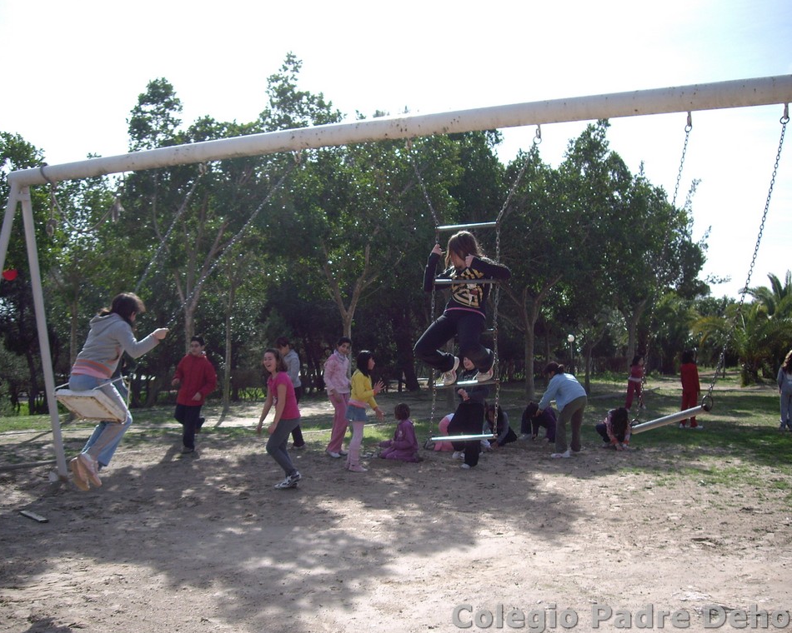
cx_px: 392
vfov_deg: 37.3
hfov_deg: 45.8
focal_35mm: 40
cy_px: 317
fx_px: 938
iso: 64
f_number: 4.3
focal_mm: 6.2
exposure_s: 1/1250
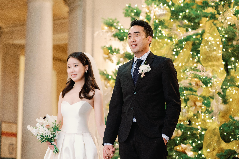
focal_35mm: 85
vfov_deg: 16.1
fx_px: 564
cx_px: 120
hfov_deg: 23.9
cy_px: 80
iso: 640
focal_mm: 85
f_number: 2.2
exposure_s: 1/80
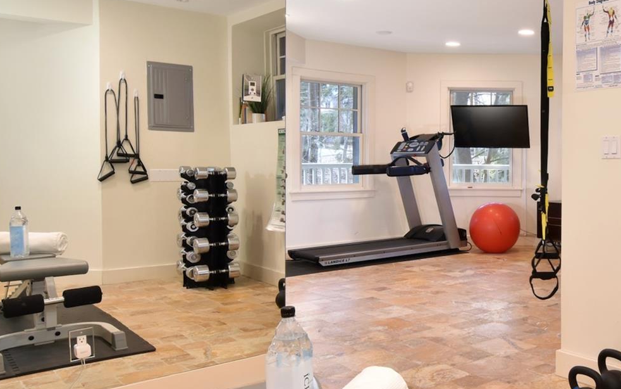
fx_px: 593
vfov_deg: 36.1
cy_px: 156
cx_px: 548
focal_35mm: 35
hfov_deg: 49.7
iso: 640
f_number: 11
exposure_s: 1/15
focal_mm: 11
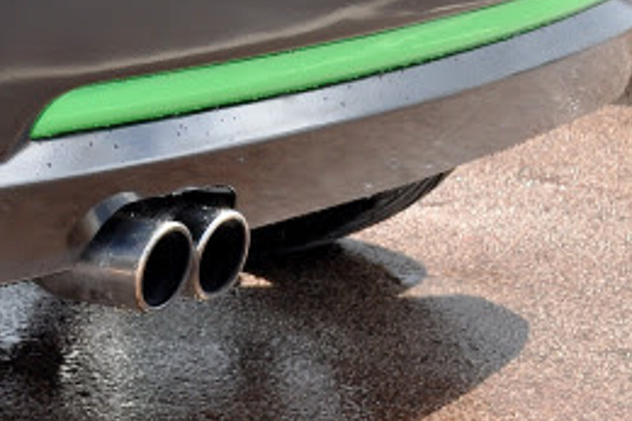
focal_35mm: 189
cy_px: -256
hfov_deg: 10.3
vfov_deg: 7.1
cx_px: -491
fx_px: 3316
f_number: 7.1
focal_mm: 32
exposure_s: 1/200
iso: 200
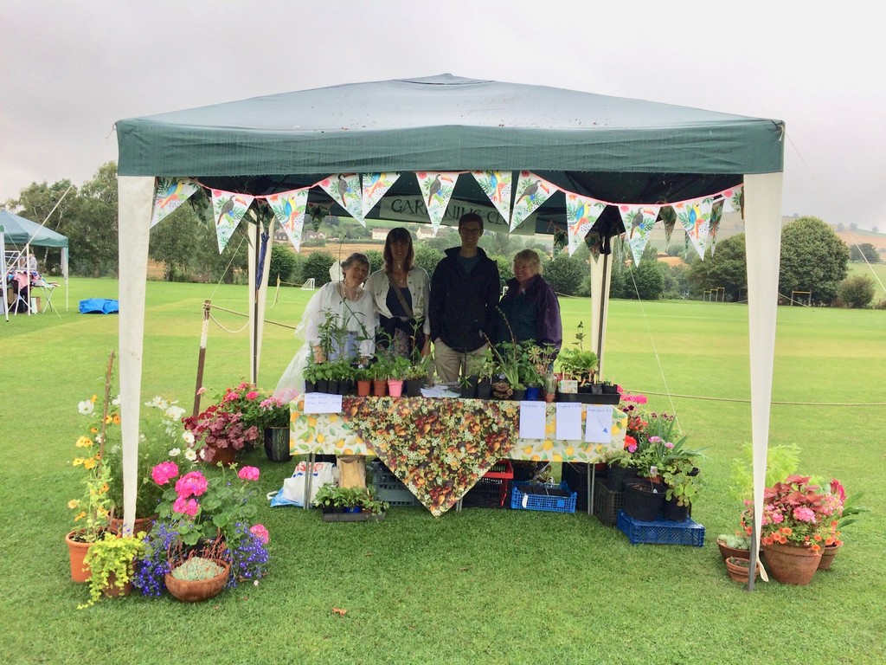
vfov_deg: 48.2
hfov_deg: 61.7
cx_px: 443
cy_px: 332
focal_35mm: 29
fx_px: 742
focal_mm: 4.15
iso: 32
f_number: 2.2
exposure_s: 1/720
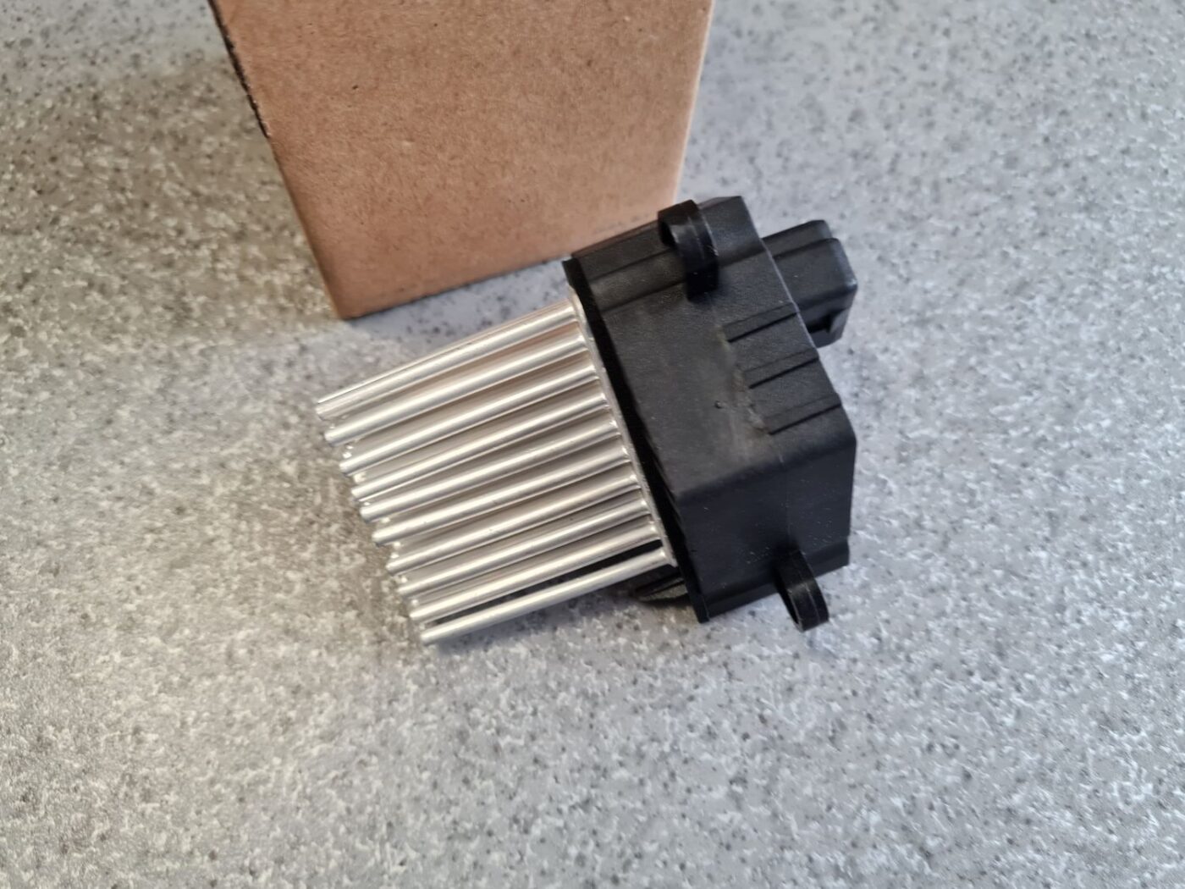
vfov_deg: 53.1
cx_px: 592
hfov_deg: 67.3
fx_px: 890
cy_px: 444
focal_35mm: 26
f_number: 1.8
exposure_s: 1/100
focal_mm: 5.4
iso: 125
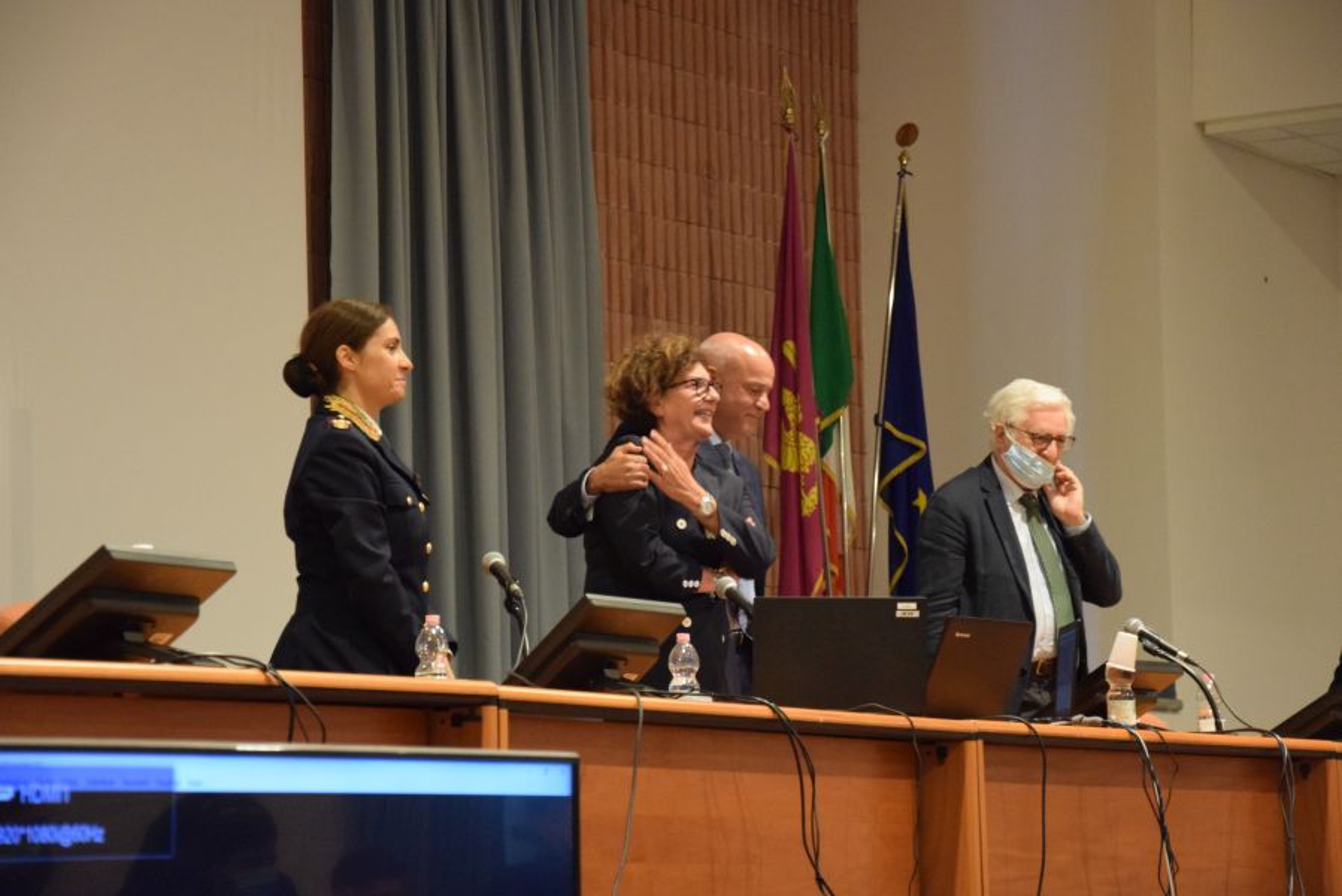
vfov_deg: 11.4
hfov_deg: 17.1
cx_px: 671
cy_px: 448
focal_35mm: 120
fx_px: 4475
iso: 4000
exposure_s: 1/60
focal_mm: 80
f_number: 5.3
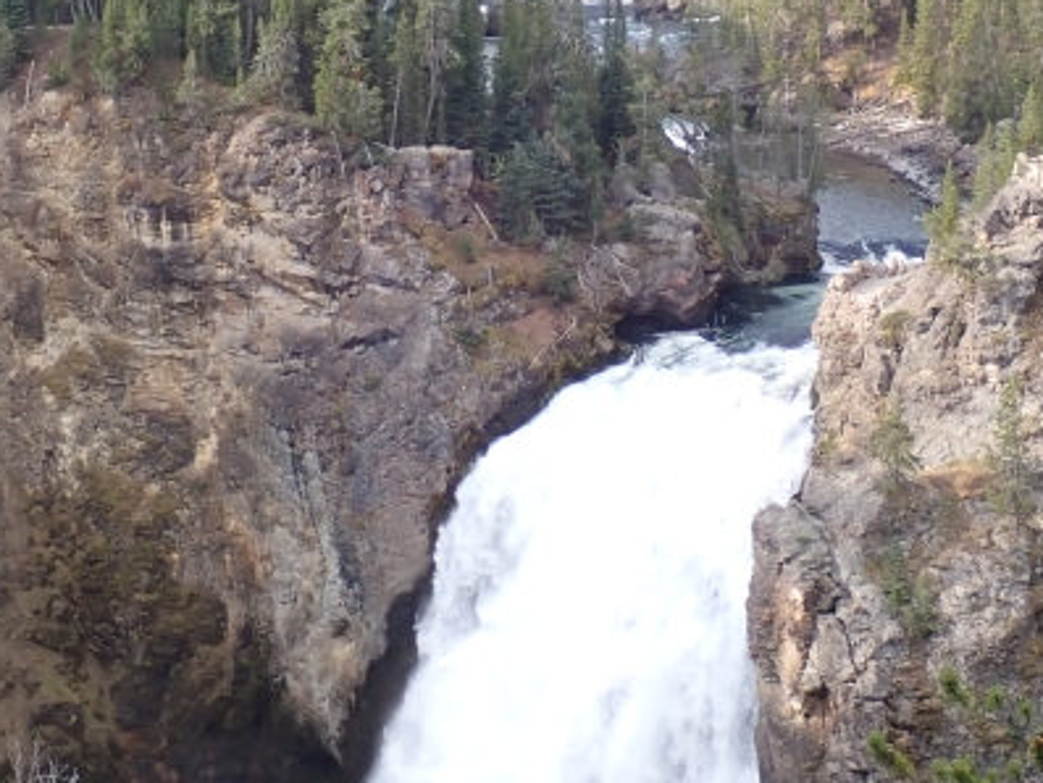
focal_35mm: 126
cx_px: 499
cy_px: 363
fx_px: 3798
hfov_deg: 15.6
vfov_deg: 11.8
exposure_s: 1/125
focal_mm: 9.01
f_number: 4.5
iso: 100
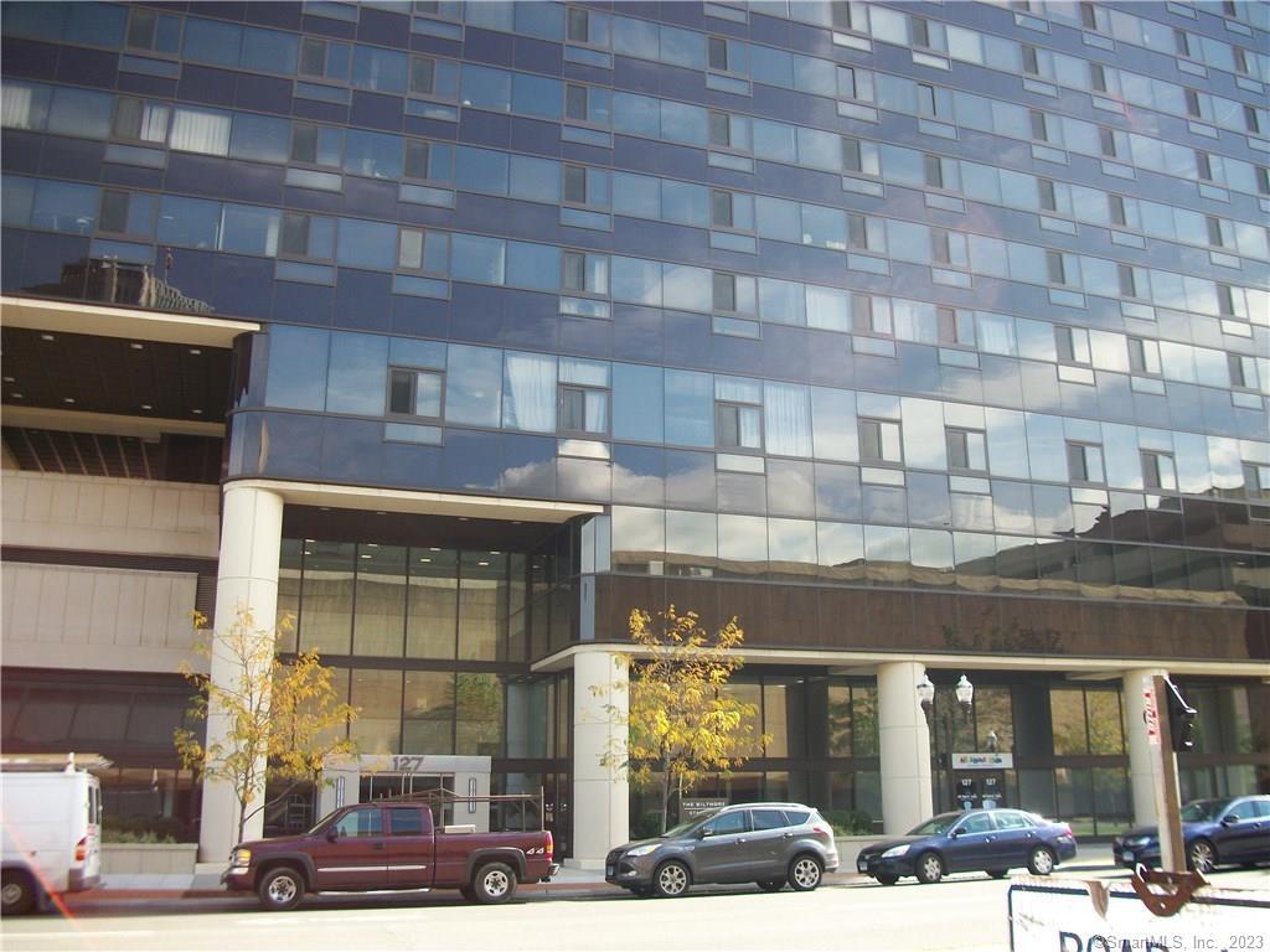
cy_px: 476
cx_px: 635
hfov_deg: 56.8
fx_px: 1174
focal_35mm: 32
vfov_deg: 44.2
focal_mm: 5.7
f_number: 2.9
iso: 80
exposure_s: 1/200
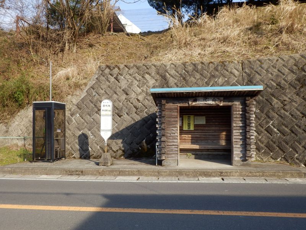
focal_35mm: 33
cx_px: 153
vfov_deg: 42.9
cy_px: 115
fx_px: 292
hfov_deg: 55.4
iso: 80
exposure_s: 1/320
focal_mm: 5.9
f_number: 3.7
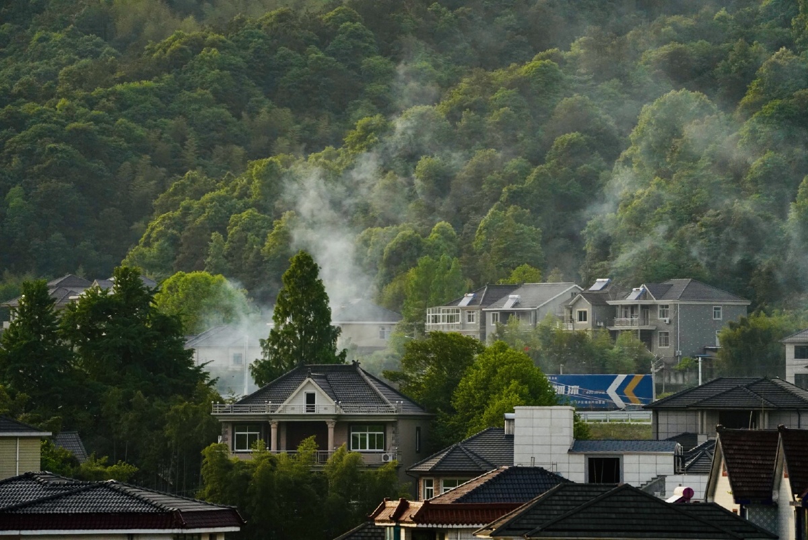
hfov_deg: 5.1
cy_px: 270
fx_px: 8984
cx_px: 404
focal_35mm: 400
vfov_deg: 3.4
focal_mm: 400
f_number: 5.6
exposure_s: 1/4000
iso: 3200
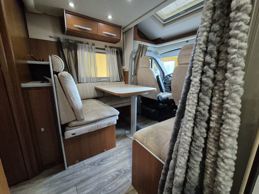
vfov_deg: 89.9
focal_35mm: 13
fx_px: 97
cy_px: 97
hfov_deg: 106.2
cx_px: 130
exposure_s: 1/50
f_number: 2.2
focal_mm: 2.2
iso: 1600
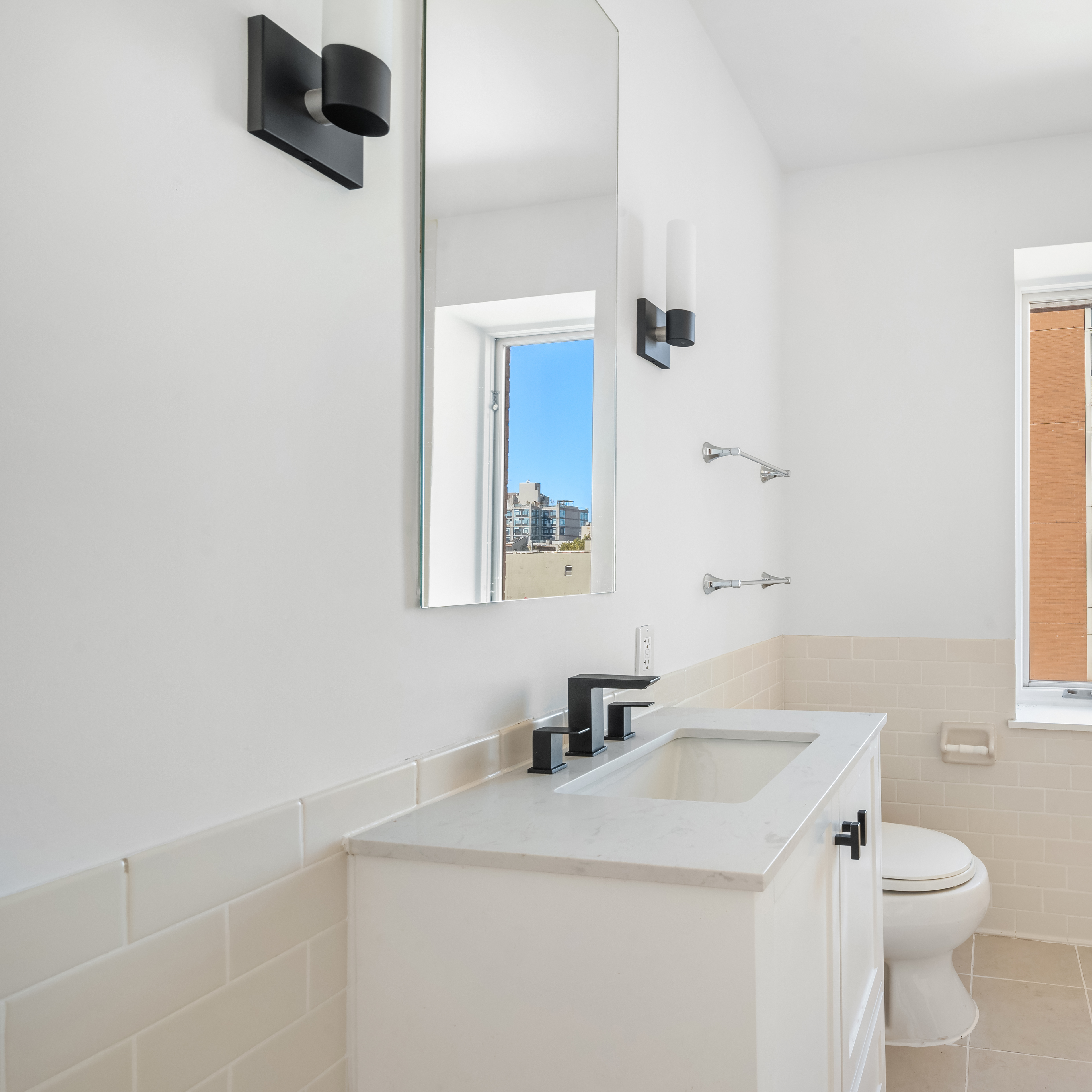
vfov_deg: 74.8
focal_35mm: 20
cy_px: 554
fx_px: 714
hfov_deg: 69.1
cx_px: 838
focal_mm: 15
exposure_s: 1/3
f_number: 11
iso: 400
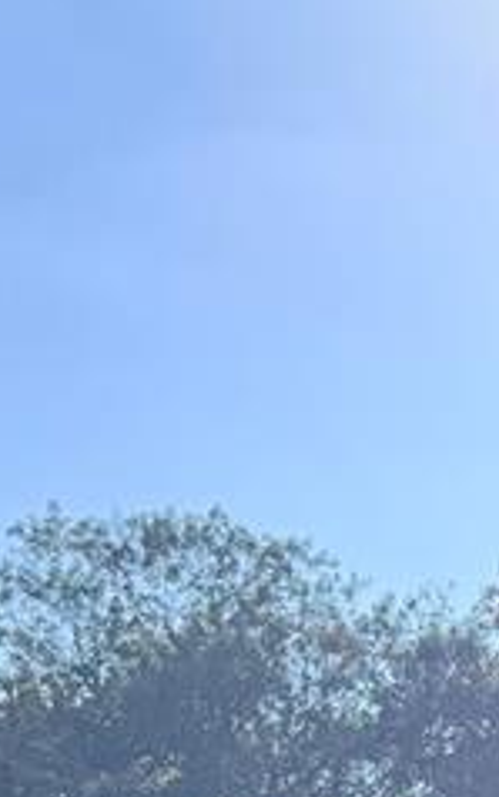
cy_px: 1564
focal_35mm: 128
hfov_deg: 9.3
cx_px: 1152
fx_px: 2782
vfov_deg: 13.9
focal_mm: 6.76
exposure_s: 1/10309
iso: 125
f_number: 1.78
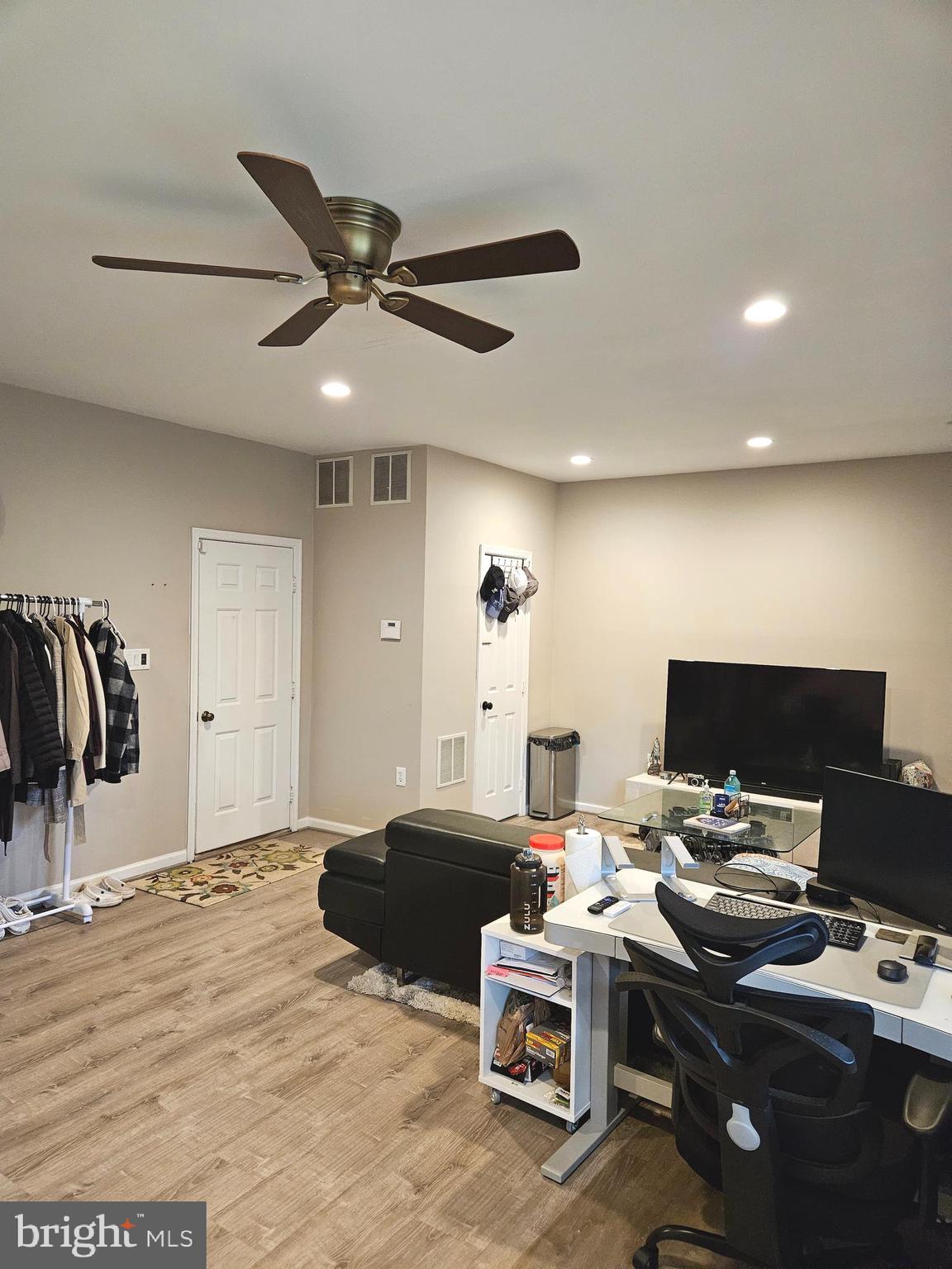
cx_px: 476
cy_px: 634
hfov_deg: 58.9
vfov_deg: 73.9
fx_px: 843
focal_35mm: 23
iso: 1000
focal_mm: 5.4
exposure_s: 1/120
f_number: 1.8
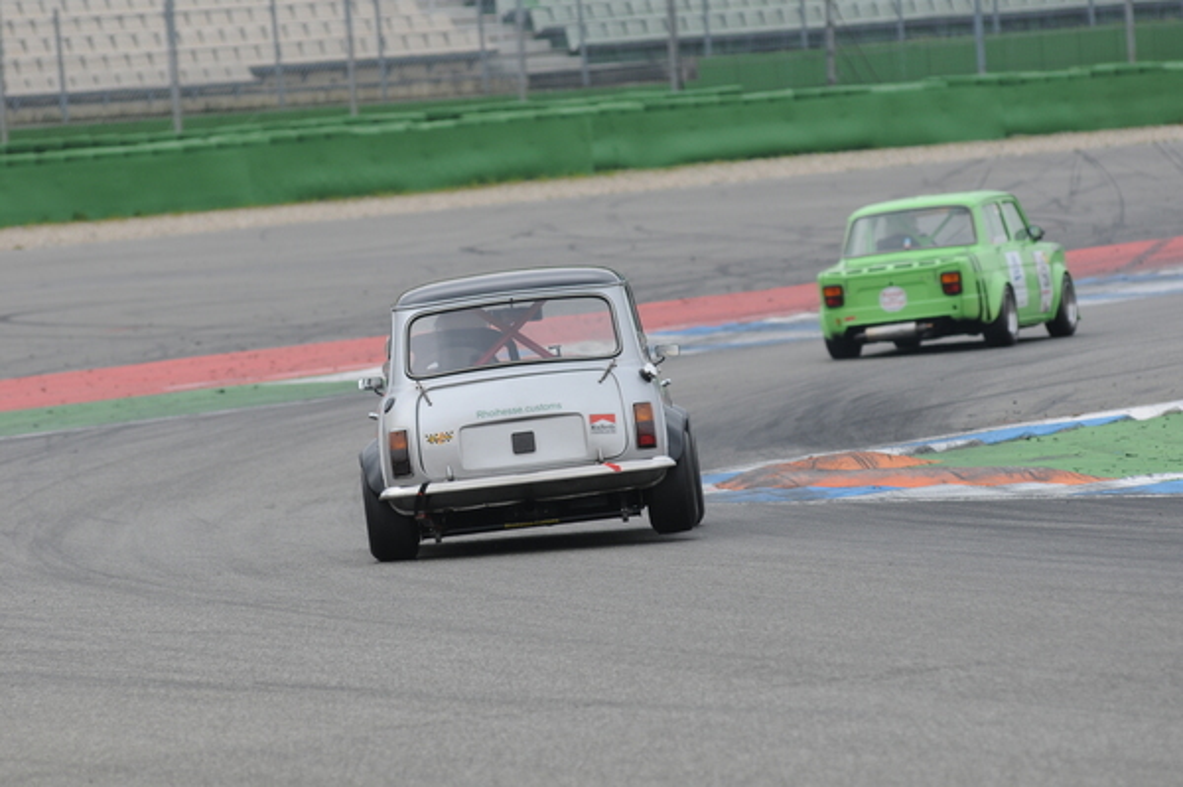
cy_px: 394
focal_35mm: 300
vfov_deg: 4.6
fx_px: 9850
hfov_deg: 6.9
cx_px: 592
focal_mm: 200
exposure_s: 1/500
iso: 200
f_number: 4.5
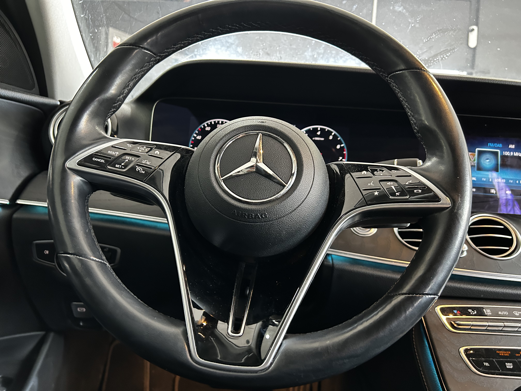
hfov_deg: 67.3
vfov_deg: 53.1
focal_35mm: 26
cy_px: 196
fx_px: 391
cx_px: 260
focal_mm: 5.7
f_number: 1.5
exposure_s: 1/33
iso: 400
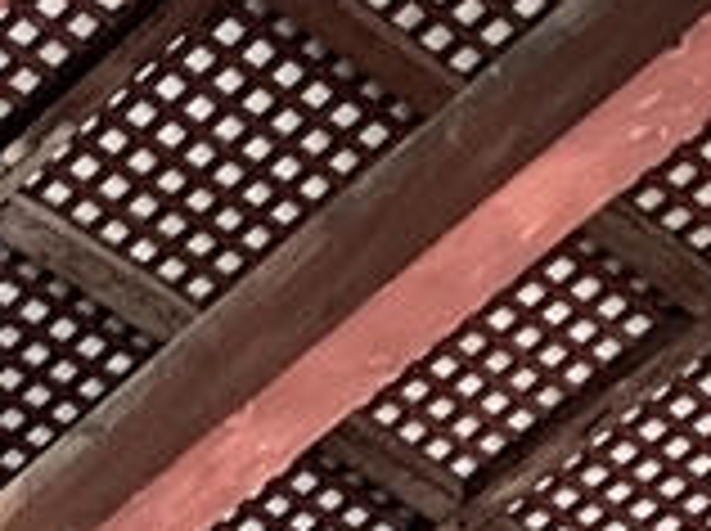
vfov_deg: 6.2
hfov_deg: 9.0
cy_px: 1791
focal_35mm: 213
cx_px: -423
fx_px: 4368
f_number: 1.8
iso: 500
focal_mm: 3.99
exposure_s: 1/30
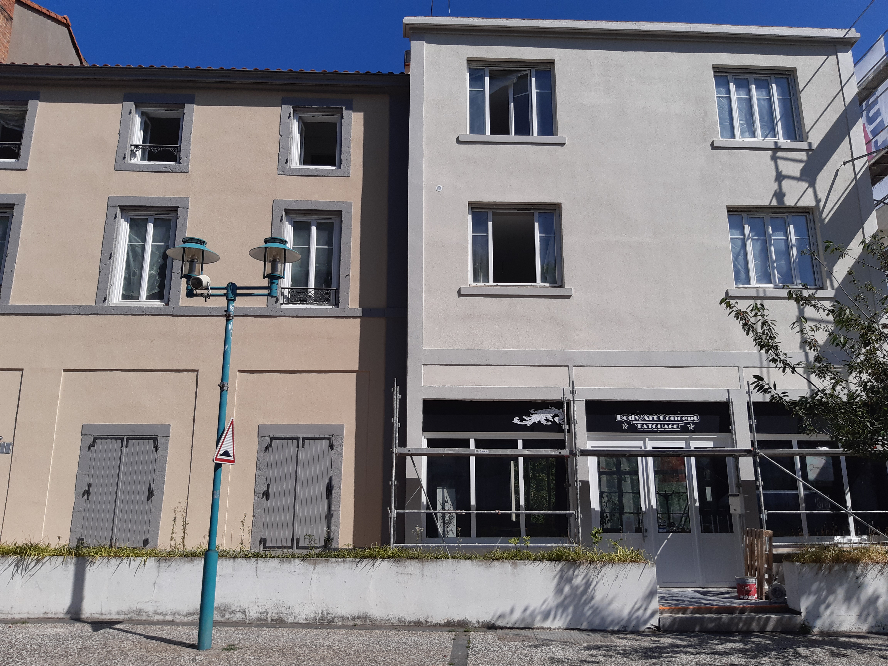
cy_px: 333
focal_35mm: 26
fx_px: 667
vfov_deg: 53.1
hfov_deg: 67.3
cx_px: 444
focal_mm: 3.92
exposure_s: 1/4149
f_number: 1.7
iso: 40
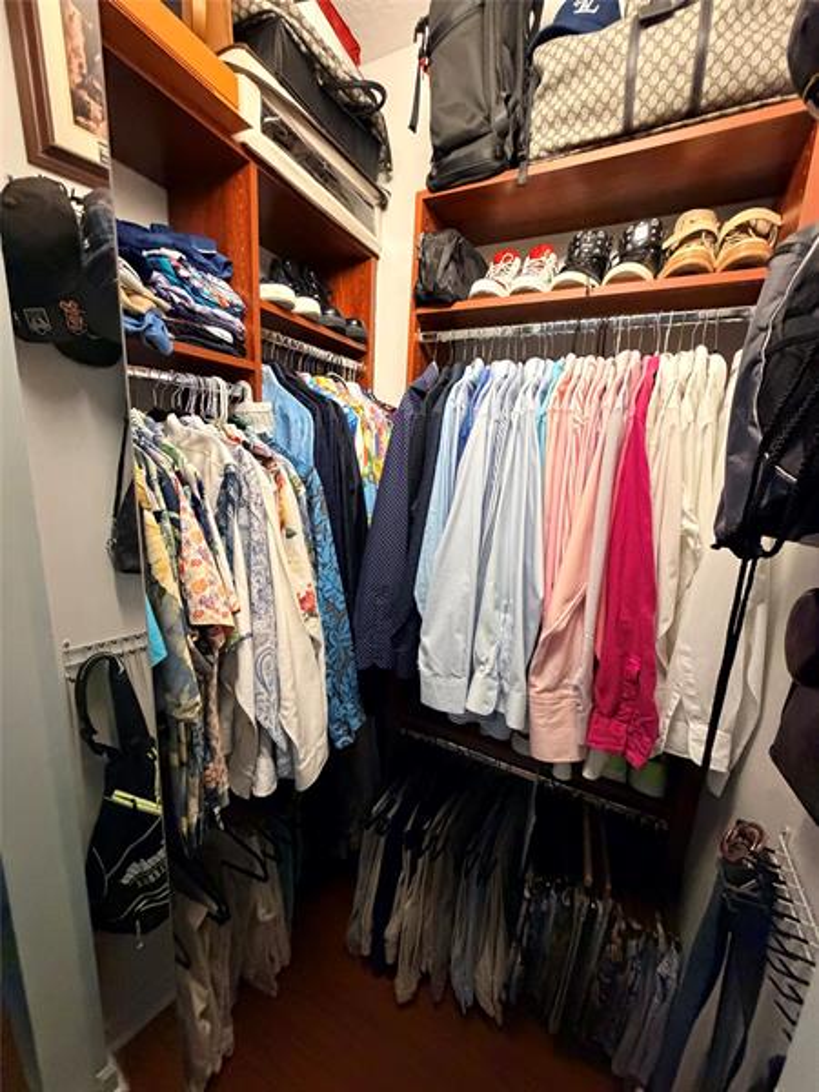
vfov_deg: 102.1
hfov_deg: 85.7
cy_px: 546
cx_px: 410
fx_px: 442
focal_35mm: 14
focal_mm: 2.22
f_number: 2.2
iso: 1000
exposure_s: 1/60
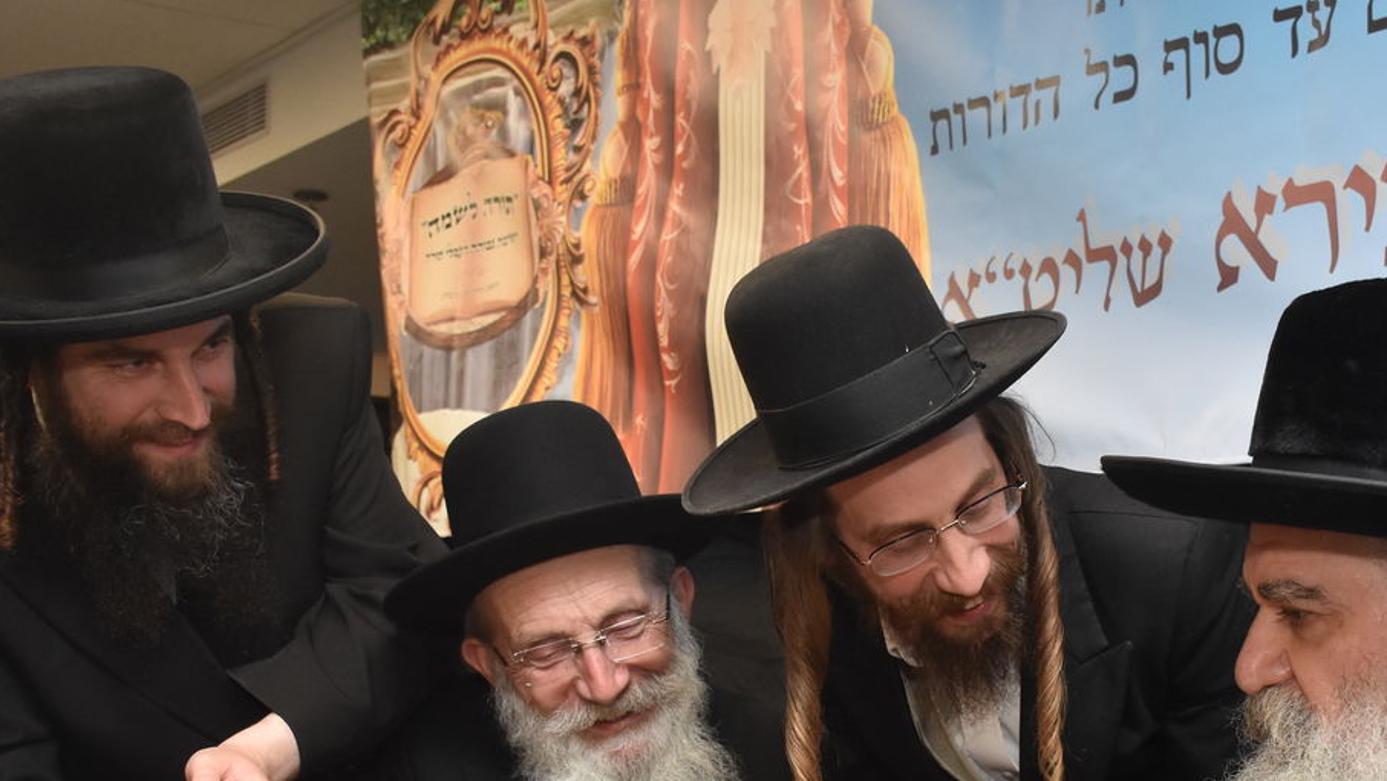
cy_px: 667
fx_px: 2053
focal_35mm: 56
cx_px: 919
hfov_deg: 37.0
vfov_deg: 21.2
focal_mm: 23
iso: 1600
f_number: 6.3
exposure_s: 1/200
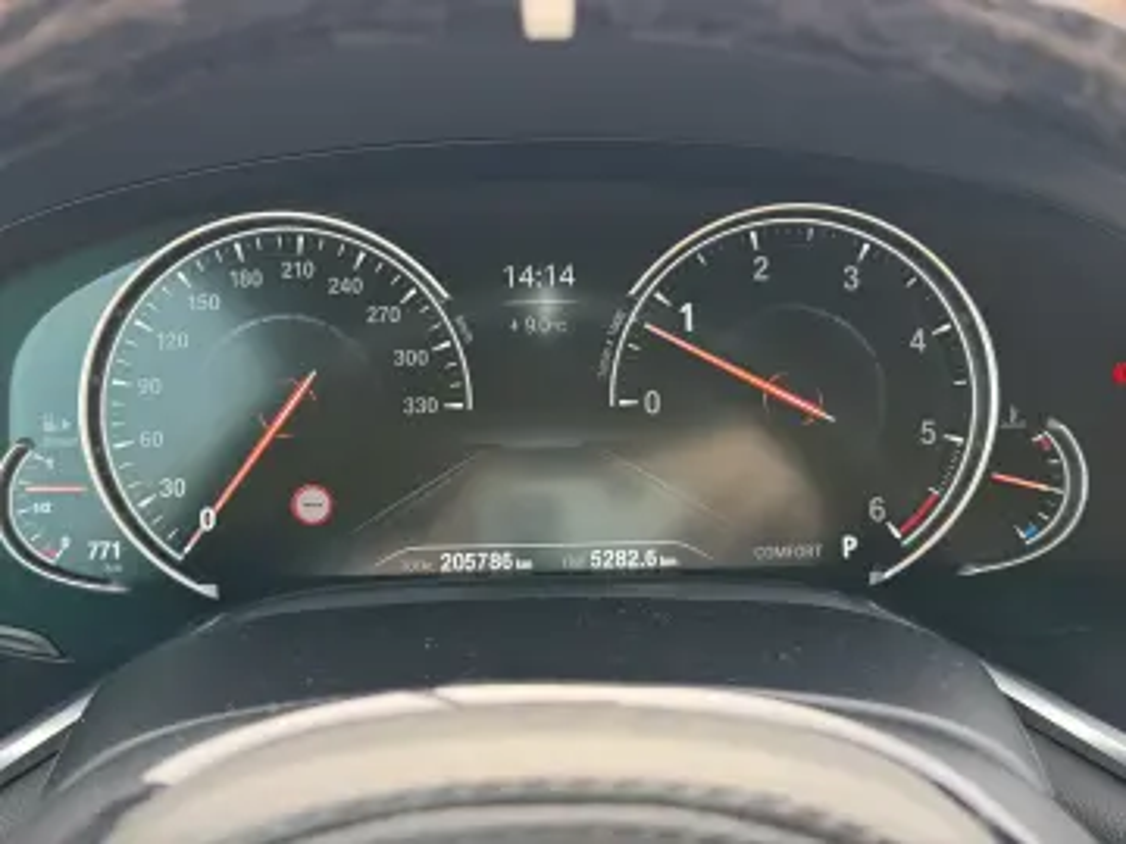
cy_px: 422
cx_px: 563
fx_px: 1561
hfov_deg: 39.7
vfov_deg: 30.3
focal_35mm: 48
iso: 64
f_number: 1.78
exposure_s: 1/140
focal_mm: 6.76
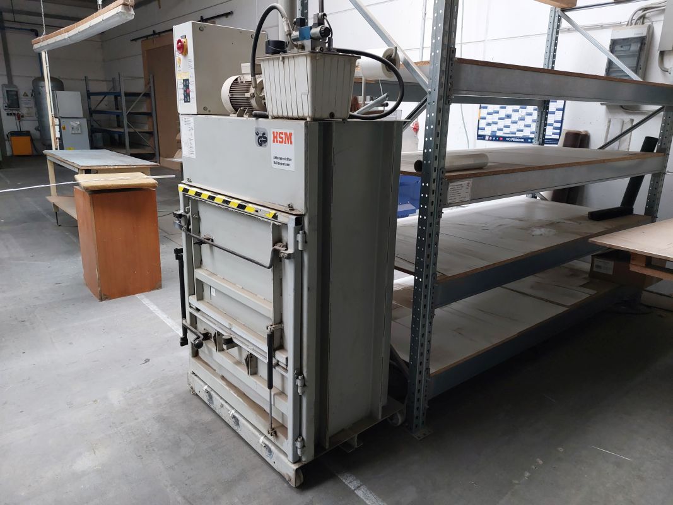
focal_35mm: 25
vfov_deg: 54.9
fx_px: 486
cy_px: 252
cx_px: 336
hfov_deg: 69.4
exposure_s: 1/50
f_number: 1.8
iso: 400
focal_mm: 5.23
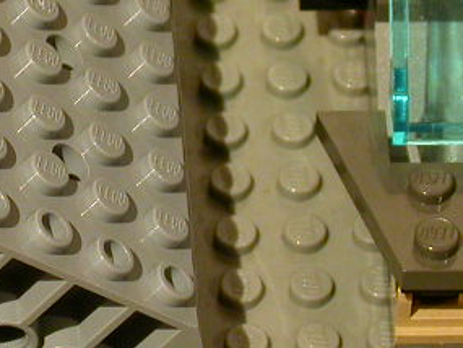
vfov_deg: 5.3
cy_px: 143
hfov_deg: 7.0
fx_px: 3747
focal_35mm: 280
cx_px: 16
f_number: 3.5
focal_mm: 16.2
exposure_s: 1/4.4
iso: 100
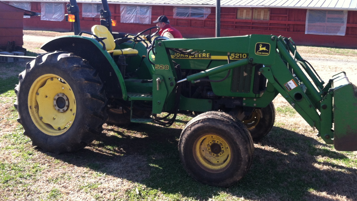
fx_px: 369
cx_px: 176
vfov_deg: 30.3
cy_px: 73
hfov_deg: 51.6
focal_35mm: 39
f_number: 2.8
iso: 80
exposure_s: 1/278
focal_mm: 3.85
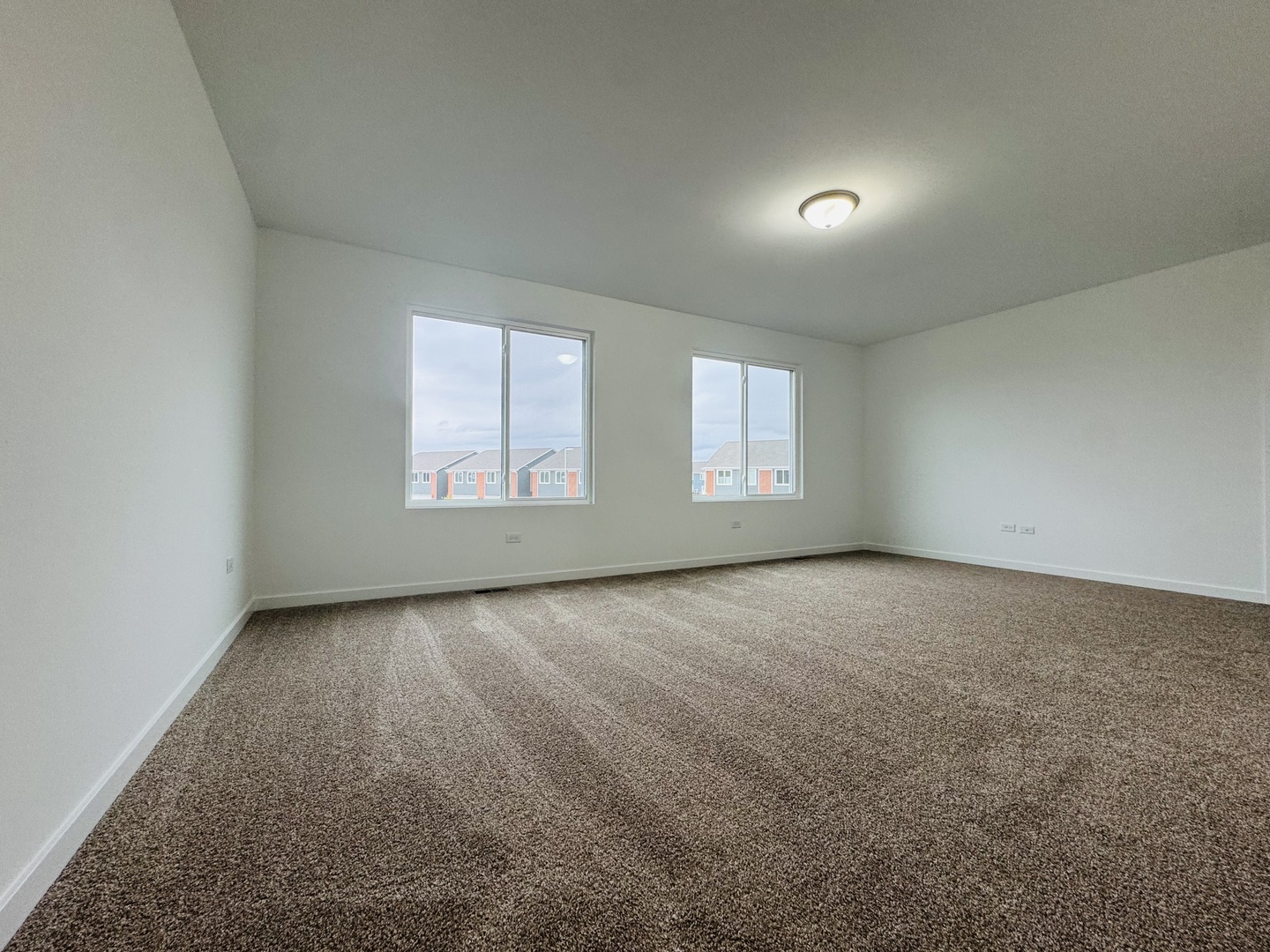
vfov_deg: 85.7
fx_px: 514
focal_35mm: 14
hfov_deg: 102.1
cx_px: 635
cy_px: 476
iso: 200
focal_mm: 2.22
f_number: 2.2
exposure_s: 1/120
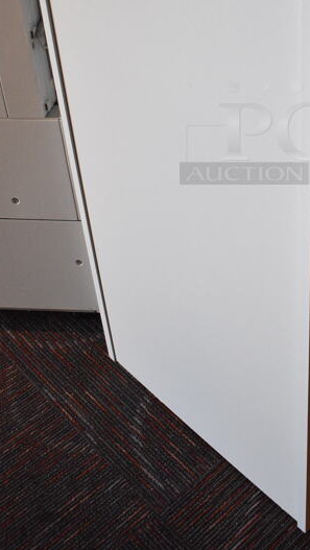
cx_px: 296
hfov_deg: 23.6
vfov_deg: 40.7
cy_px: 130
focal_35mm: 49
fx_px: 715
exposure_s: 1/125
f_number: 3.5
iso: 2200
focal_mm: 18
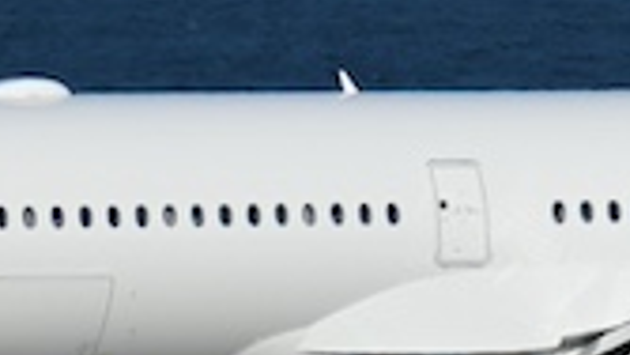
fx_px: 32981
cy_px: 94
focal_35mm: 1974
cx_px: 536
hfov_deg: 1.1
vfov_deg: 0.6
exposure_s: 1/800
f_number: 8
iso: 100
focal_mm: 350
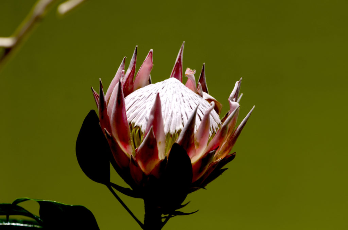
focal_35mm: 158
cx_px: 174
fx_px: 1519
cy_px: 115
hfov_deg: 13.1
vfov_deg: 8.7
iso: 100
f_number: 5.6
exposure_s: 1/15
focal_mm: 105
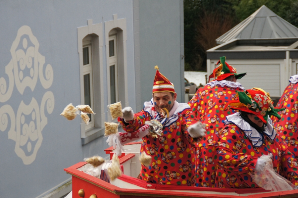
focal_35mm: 135
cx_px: 149
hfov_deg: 15.2
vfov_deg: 10.1
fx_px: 1116
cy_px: 99
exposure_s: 1/160
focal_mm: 90
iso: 800
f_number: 5.6
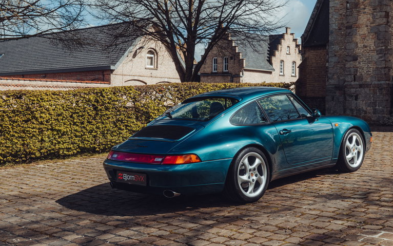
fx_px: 525
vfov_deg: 26.3
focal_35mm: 49
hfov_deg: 40.8
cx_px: 246
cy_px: 113
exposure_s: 1/250
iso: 200
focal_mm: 36
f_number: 7.1
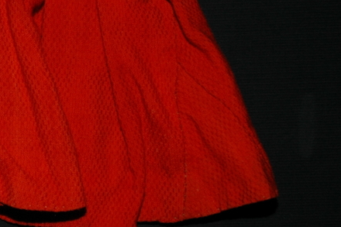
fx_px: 1045
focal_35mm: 110
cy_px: 77
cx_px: -100
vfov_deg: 12.4
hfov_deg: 17.4
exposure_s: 1/60
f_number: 11
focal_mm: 27
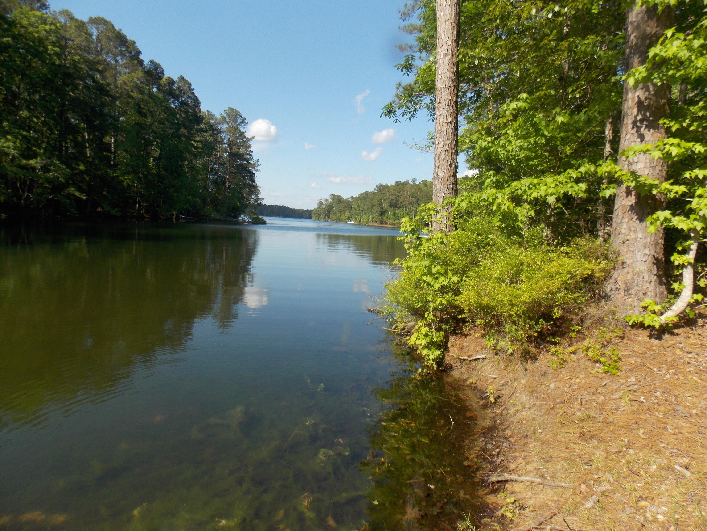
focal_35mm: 23
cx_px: 354
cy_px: 266
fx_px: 470
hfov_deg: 73.9
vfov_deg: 58.9
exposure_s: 1/640
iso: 80
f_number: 3.1
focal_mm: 4
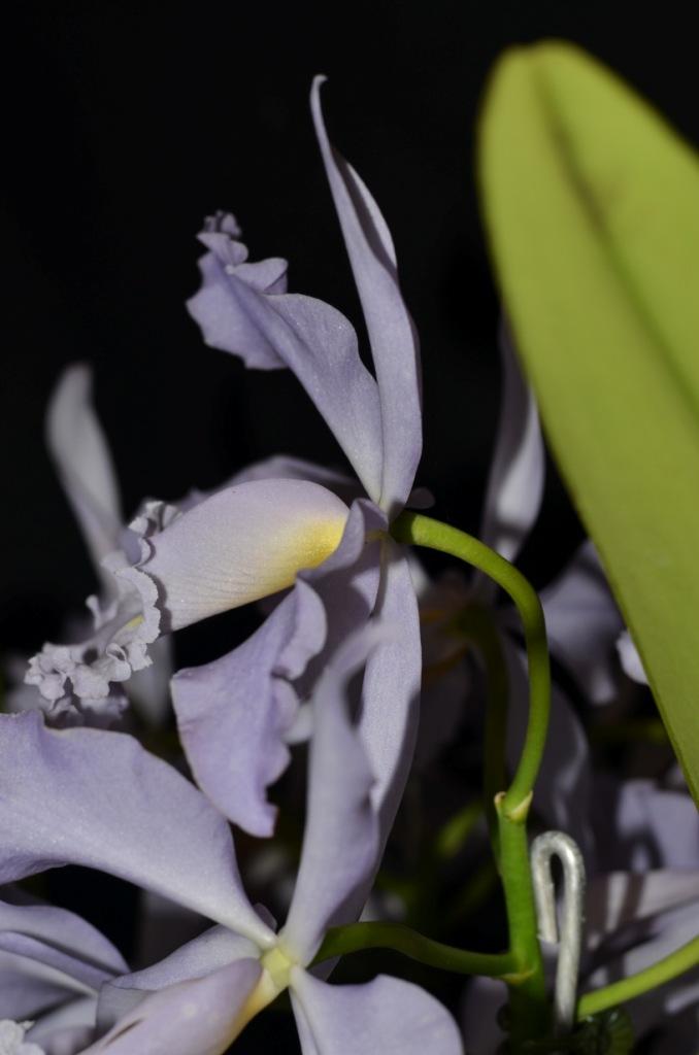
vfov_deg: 27.0
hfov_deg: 18.1
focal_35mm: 75
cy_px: 528
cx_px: 350
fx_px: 2195
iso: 200
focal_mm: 50
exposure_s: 1/125
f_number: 5.6
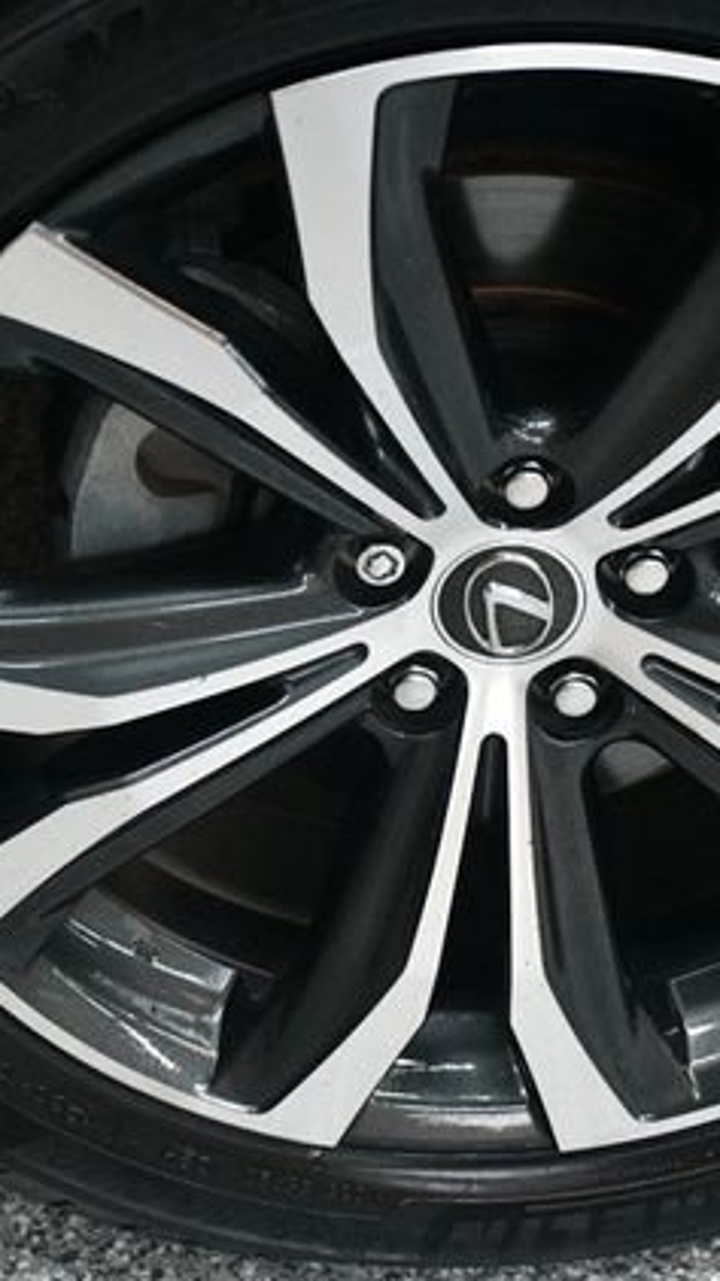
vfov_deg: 21.4
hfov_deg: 12.1
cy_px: 637
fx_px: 3398
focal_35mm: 100
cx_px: 477
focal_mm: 42
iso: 3200
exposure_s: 1/100
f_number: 4.5
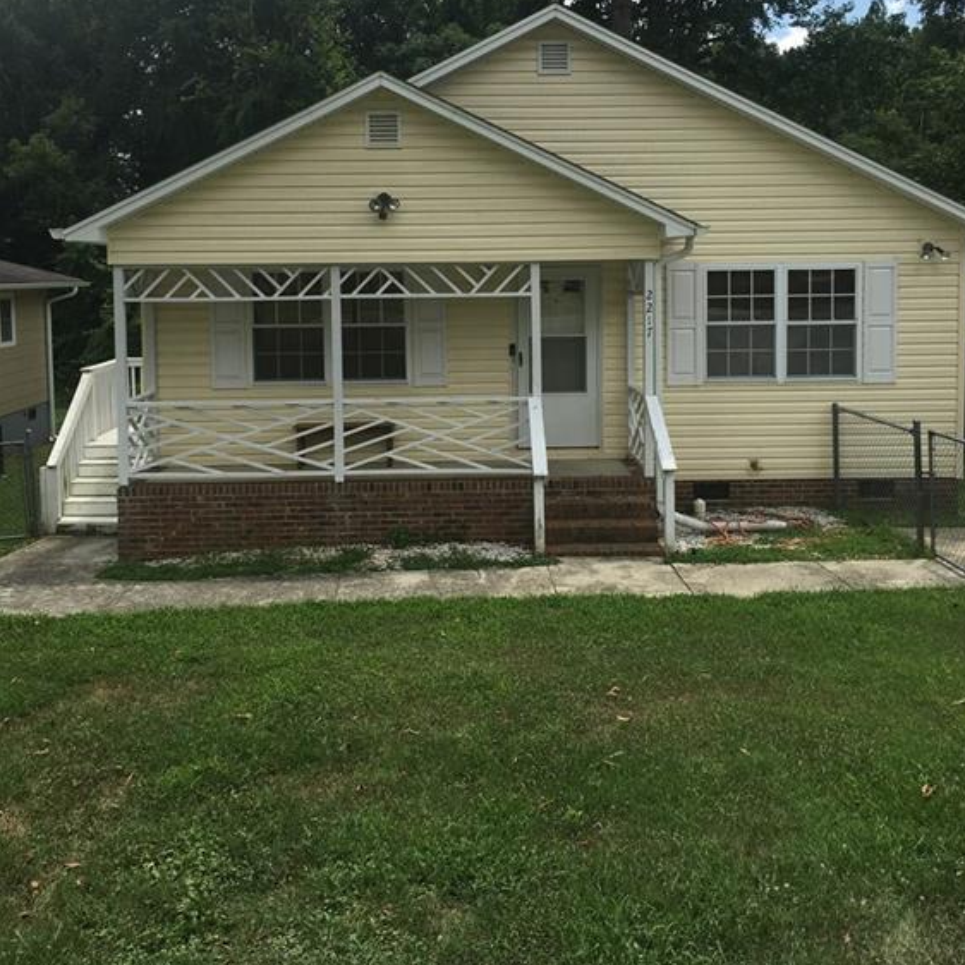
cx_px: 491
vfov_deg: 46.7
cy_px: 345
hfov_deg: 47.2
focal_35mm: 35
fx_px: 1104
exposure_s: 1/1099
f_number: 2.2
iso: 25
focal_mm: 4.15
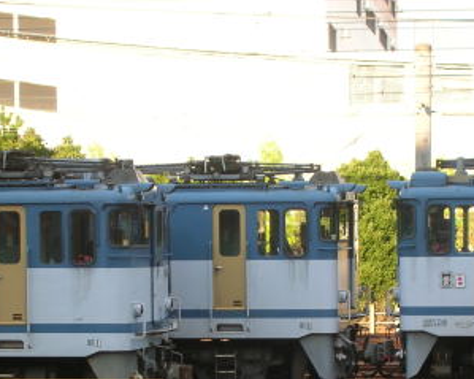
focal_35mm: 163
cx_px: 304
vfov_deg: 9.5
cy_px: 295
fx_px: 2286
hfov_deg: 11.8
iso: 50
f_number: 4.8
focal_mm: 16.7
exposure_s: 1/80.8
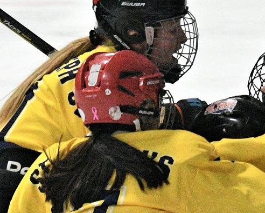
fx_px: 2260
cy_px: 157
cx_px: 193
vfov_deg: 5.4
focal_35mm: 288
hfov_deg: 6.7
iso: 8000
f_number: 4.5
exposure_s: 1/1000
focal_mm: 95
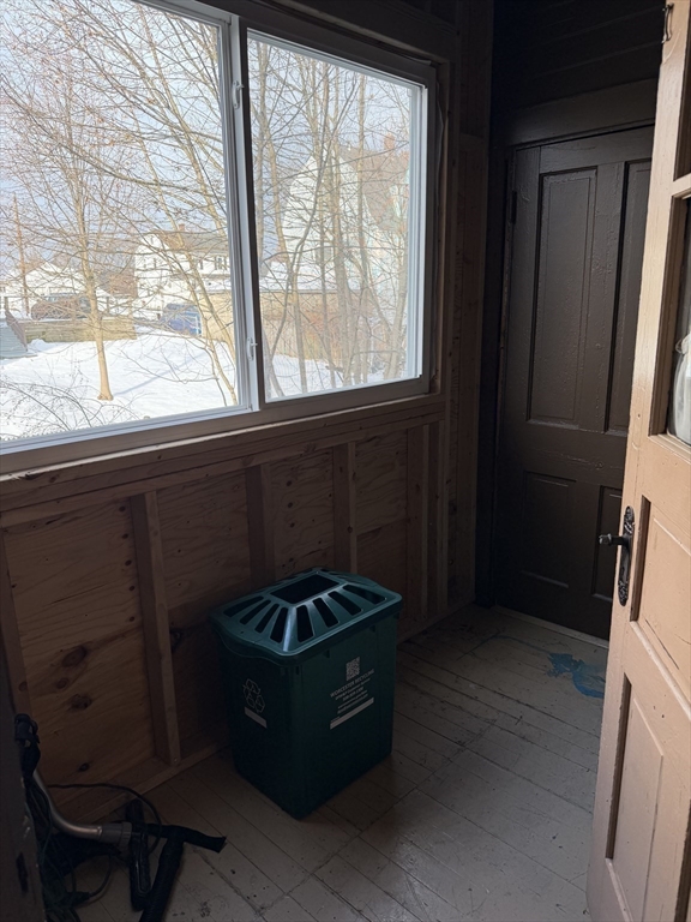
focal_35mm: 24
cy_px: 461
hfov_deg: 56.8
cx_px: 346
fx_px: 639
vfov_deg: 71.6
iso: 100
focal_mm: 6.76
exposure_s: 1/379
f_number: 1.78
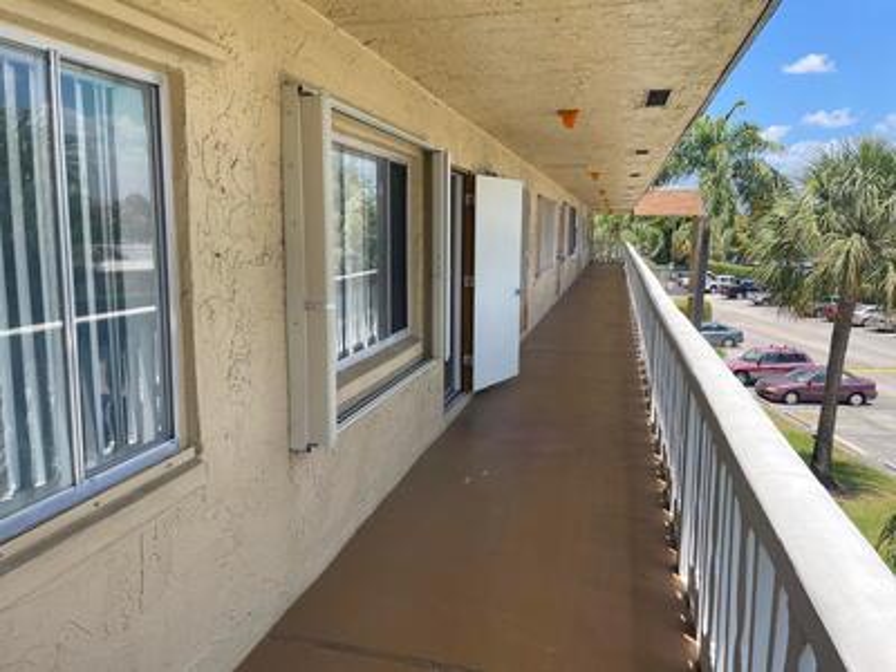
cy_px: 336
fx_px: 673
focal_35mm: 26
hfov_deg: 67.3
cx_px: 448
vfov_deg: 53.1
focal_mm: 4.2
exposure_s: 1/1247
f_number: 1.6
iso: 32
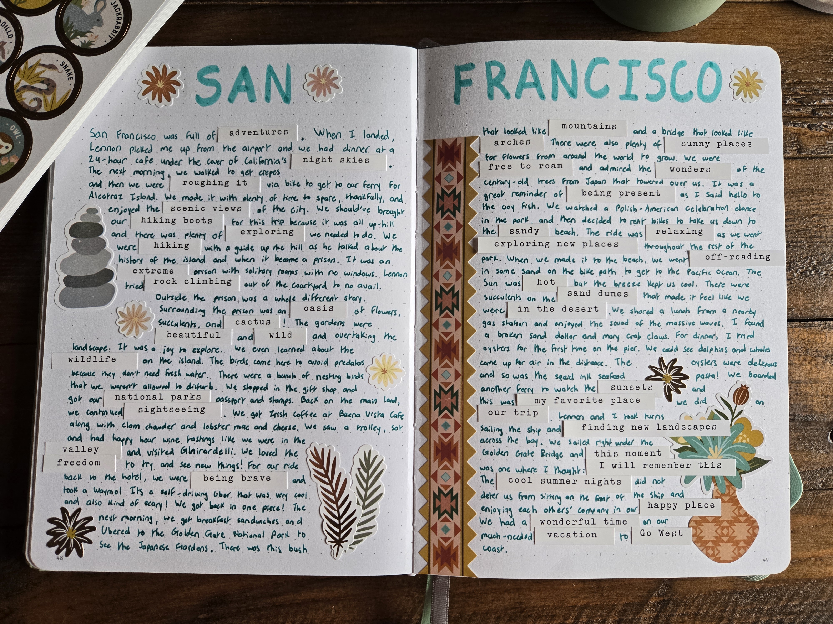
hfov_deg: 73.9
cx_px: 416
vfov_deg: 58.9
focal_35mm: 23
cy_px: 312
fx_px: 553
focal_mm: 5.4
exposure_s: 1/120
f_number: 1.8
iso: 160
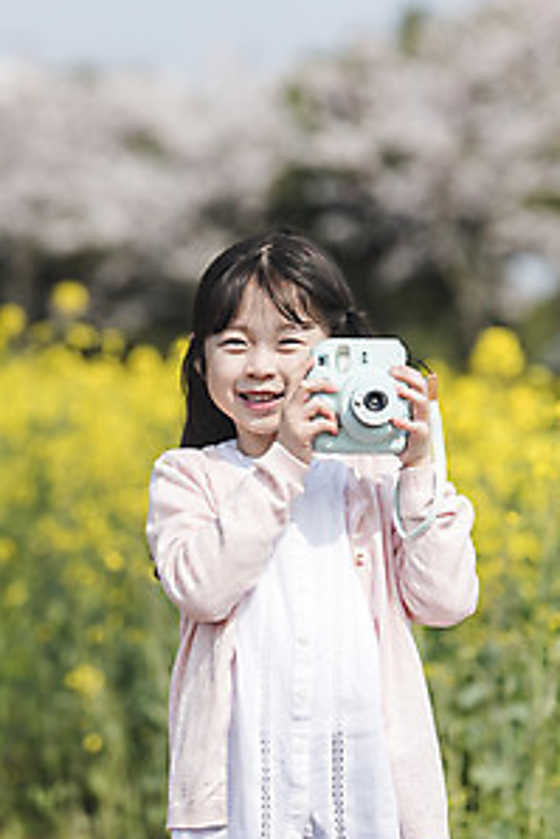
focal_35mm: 181
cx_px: 207
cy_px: 355
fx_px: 4218
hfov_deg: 7.6
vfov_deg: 11.4
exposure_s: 1/1600
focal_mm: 135
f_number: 3.2
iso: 250
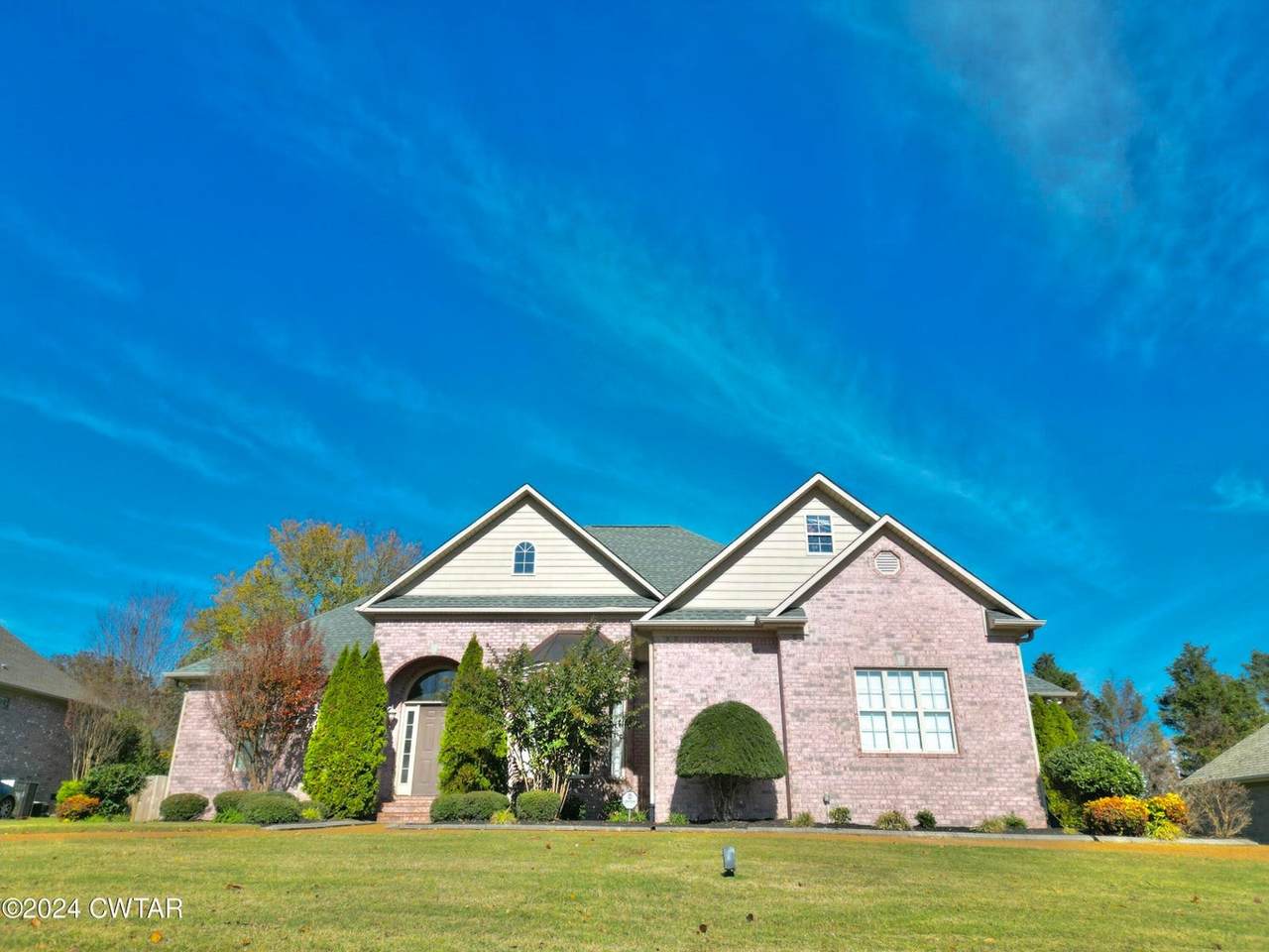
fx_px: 880
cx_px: 634
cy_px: 476
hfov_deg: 71.6
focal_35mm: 24
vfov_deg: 56.8
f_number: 1.7
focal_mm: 6.72
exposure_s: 1/4000
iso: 200
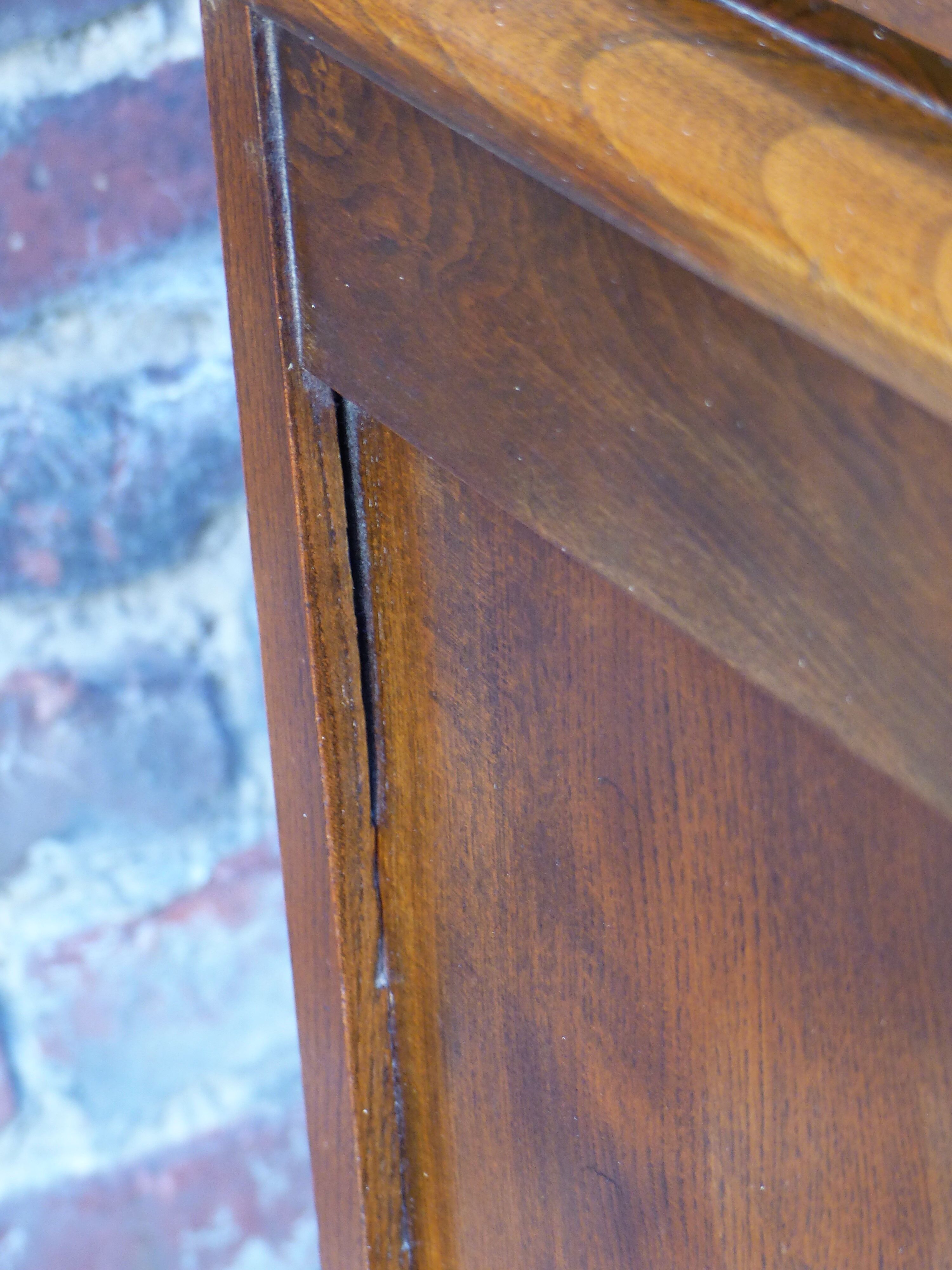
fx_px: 5464
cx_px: 476
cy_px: 635
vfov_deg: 13.3
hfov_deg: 10.0
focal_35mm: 149
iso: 160
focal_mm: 24.3
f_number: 2.8
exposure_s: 1/80
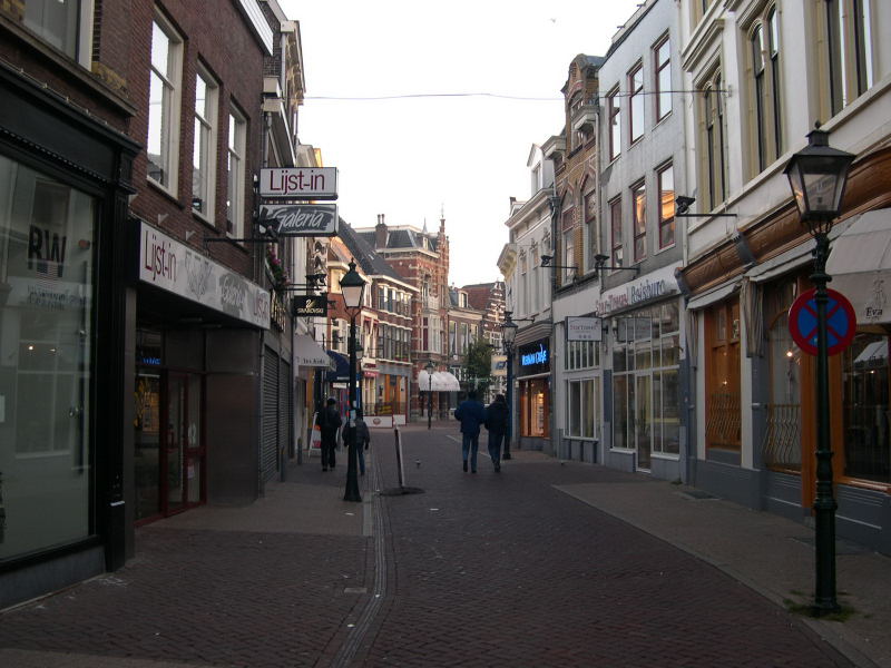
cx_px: 446
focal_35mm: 38
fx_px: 978
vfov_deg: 37.7
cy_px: 334
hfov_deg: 49.0
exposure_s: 1/76.8
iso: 100
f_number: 2.8
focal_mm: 8
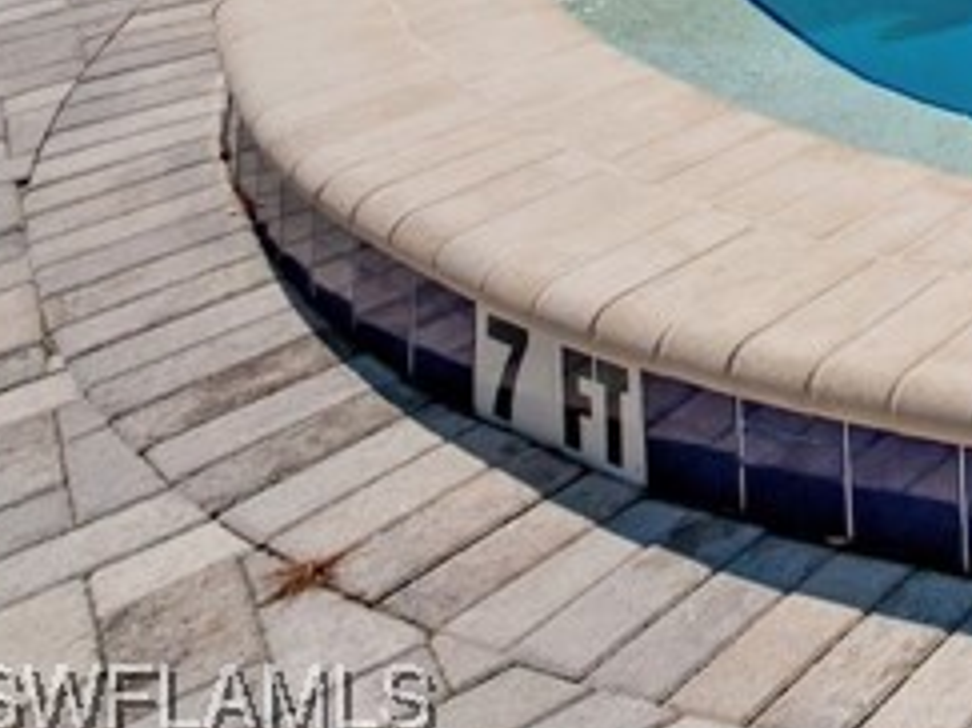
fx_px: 1656
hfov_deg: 18.6
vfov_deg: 17.4
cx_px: 1992
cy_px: -748
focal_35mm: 59
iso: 200
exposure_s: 1/1600
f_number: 7.1
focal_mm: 7
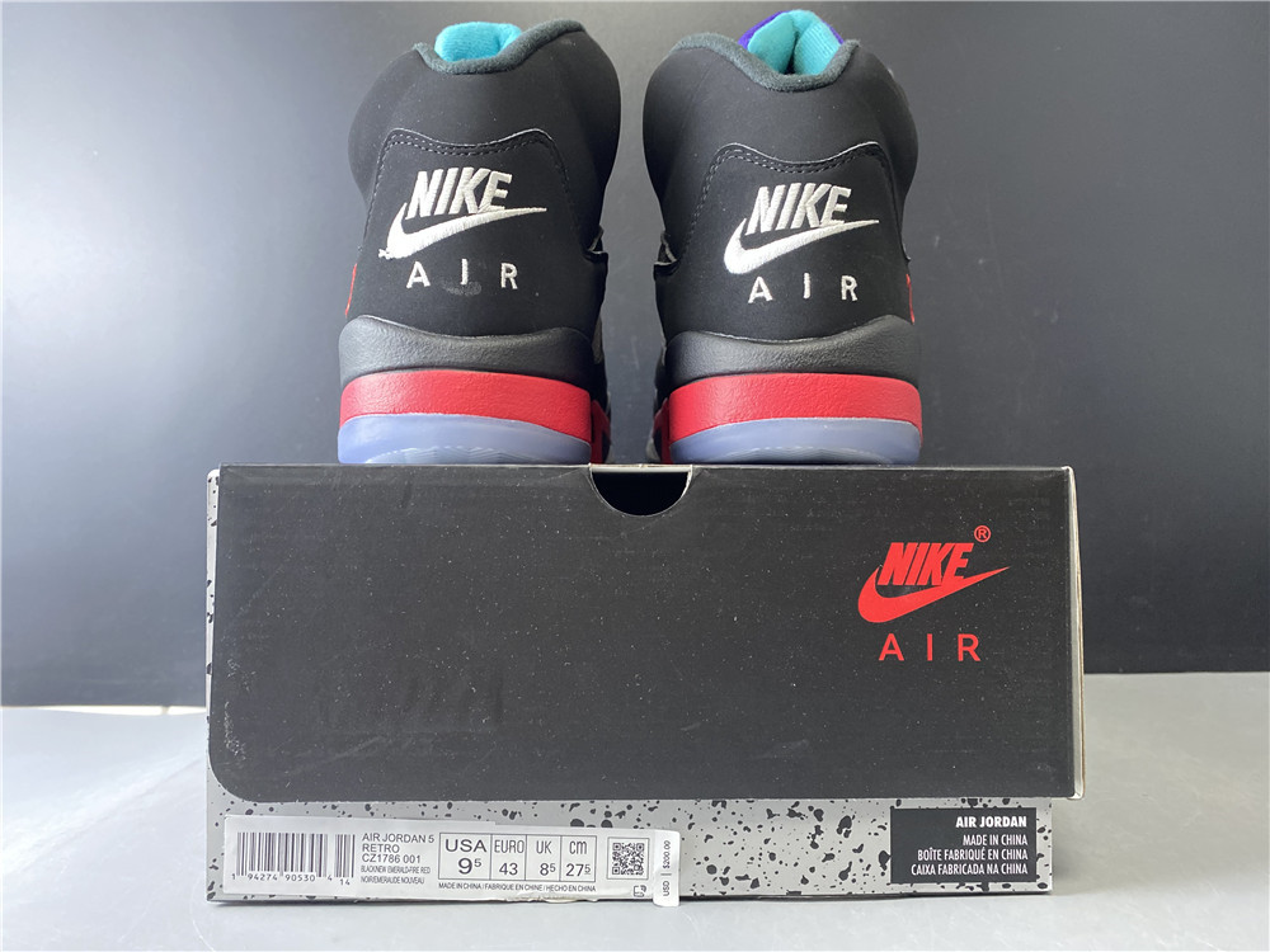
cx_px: 635
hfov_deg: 67.3
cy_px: 476
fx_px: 954
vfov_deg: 53.1
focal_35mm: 26
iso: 400
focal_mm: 4.25
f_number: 1.8
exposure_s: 1/33
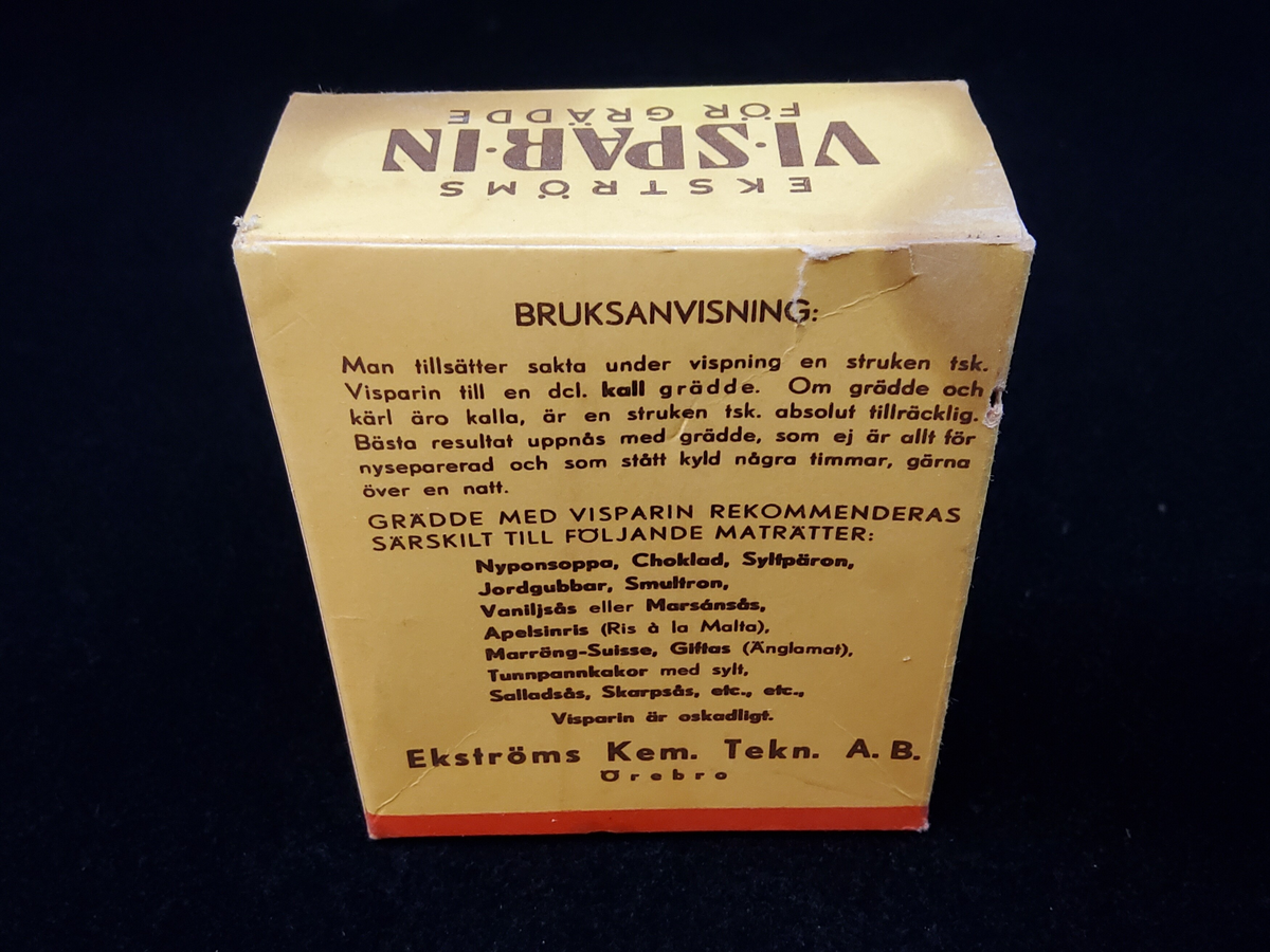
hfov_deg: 67.3
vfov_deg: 53.1
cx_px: 635
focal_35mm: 26
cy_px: 476
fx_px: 954
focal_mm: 3.08
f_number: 2
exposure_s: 1/50
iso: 320
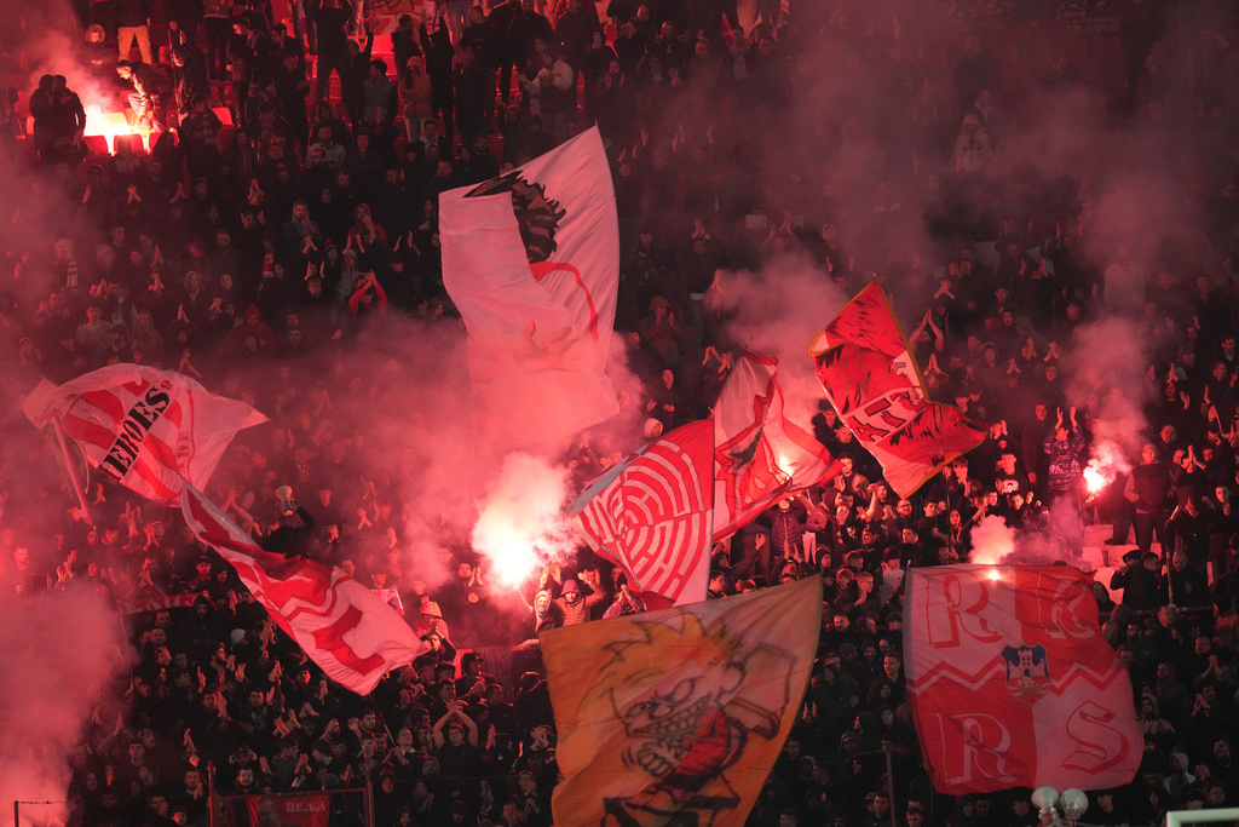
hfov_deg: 5.2
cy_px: 414
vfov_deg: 3.4
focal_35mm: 400
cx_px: 620
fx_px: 13768
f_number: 2.8
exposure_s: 1/1600
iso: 4000
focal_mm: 400
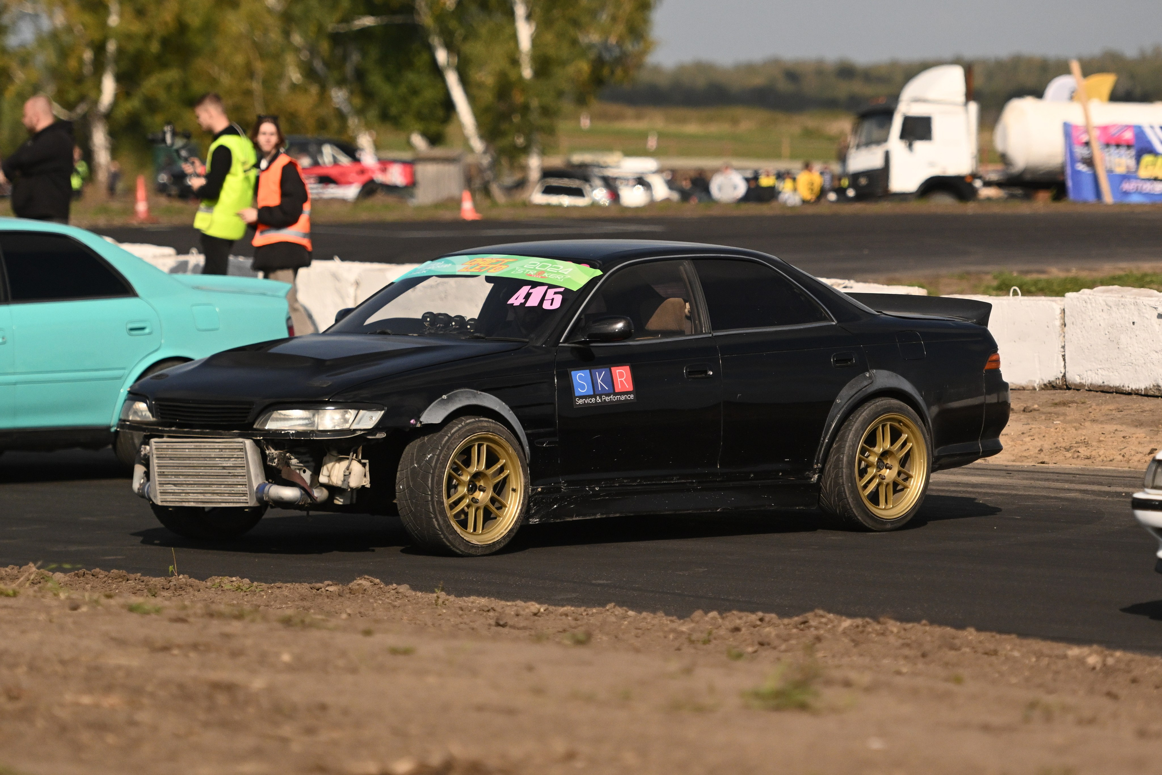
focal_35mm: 217
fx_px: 7003
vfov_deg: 6.3
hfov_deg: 9.5
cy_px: 388
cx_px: 581
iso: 1100
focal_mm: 145
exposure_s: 1/32000
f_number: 2.8
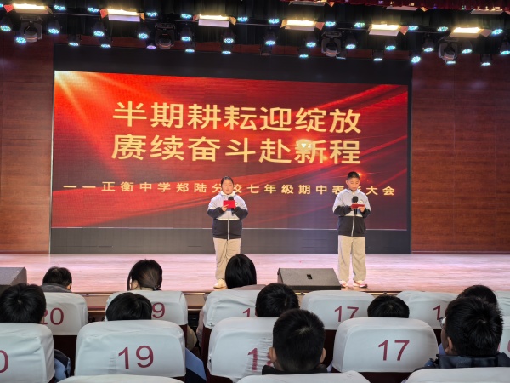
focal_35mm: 43
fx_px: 634
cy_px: 192
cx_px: 255
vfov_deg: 33.6
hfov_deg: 43.9
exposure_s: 1/100
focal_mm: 5.75
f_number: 2
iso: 50
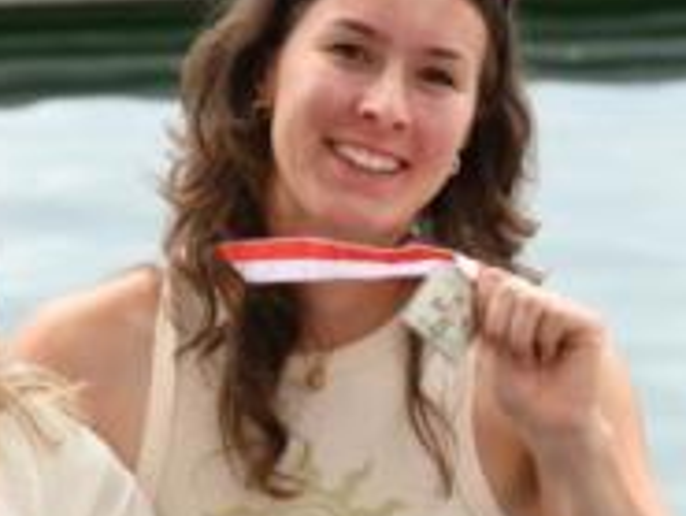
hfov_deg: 6.9
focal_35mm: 286
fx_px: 5671
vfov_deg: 5.2
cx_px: 193
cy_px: 412
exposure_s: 1/125
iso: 500
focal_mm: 110
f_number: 6.3
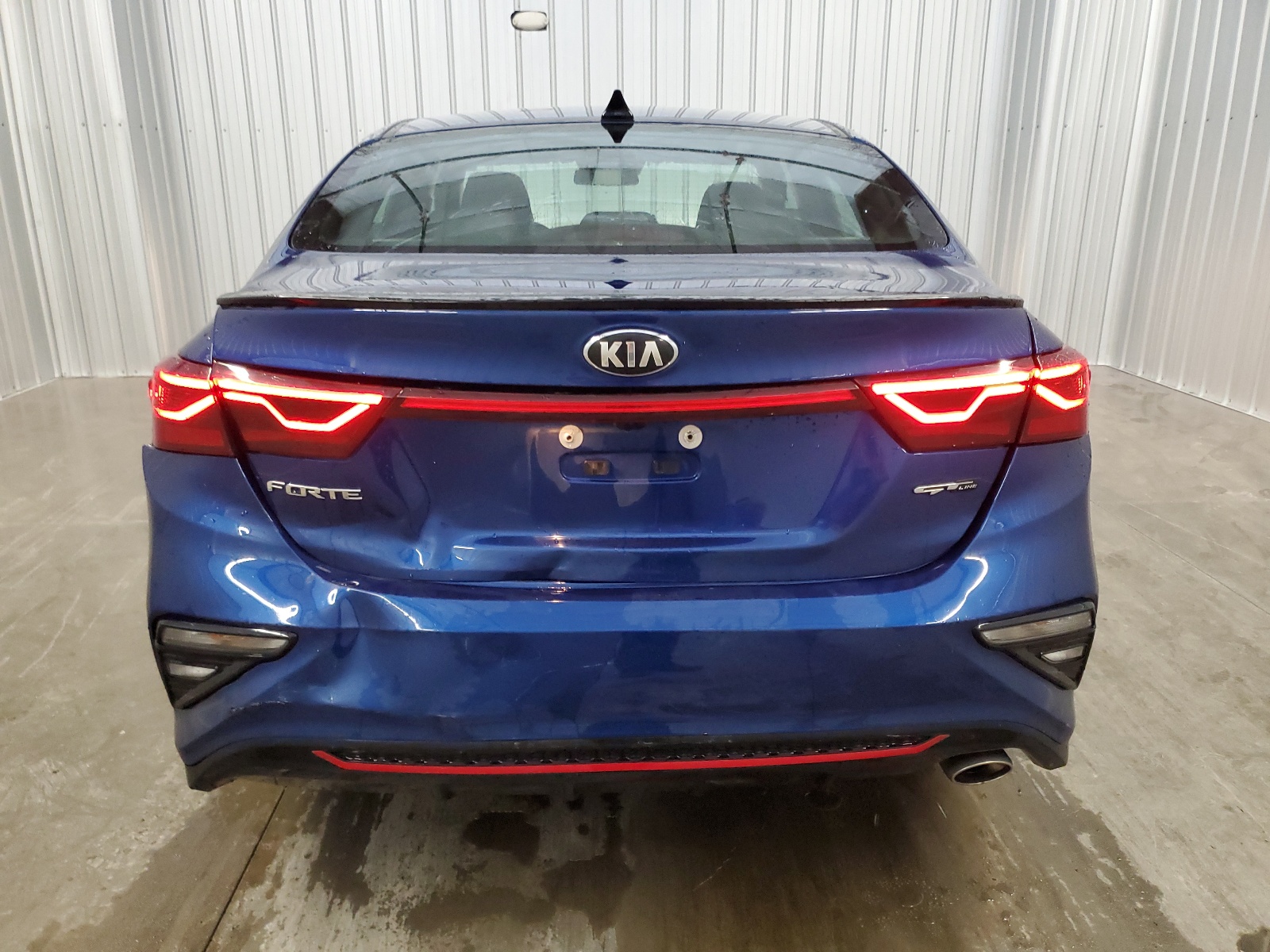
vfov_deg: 53.1
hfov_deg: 67.3
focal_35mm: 26
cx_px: 635
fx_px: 954
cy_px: 476
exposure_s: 1/60.2
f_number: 1.5
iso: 316
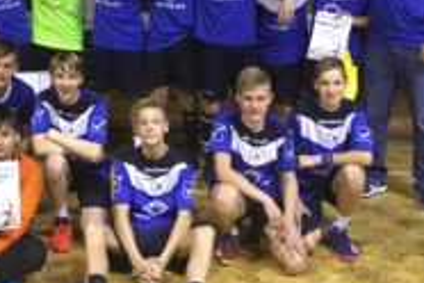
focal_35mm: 65
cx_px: 114
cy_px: 30
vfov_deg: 20.5
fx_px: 765
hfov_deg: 30.5
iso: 250
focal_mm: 4.15
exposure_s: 1/25
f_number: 2.2
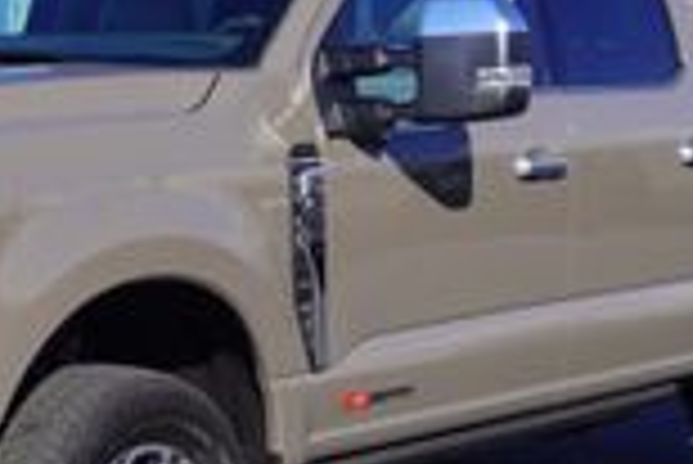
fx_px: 2408
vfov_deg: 11.0
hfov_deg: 16.3
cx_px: 135
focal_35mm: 125
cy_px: 345
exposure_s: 1/125
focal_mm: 32
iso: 100
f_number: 11
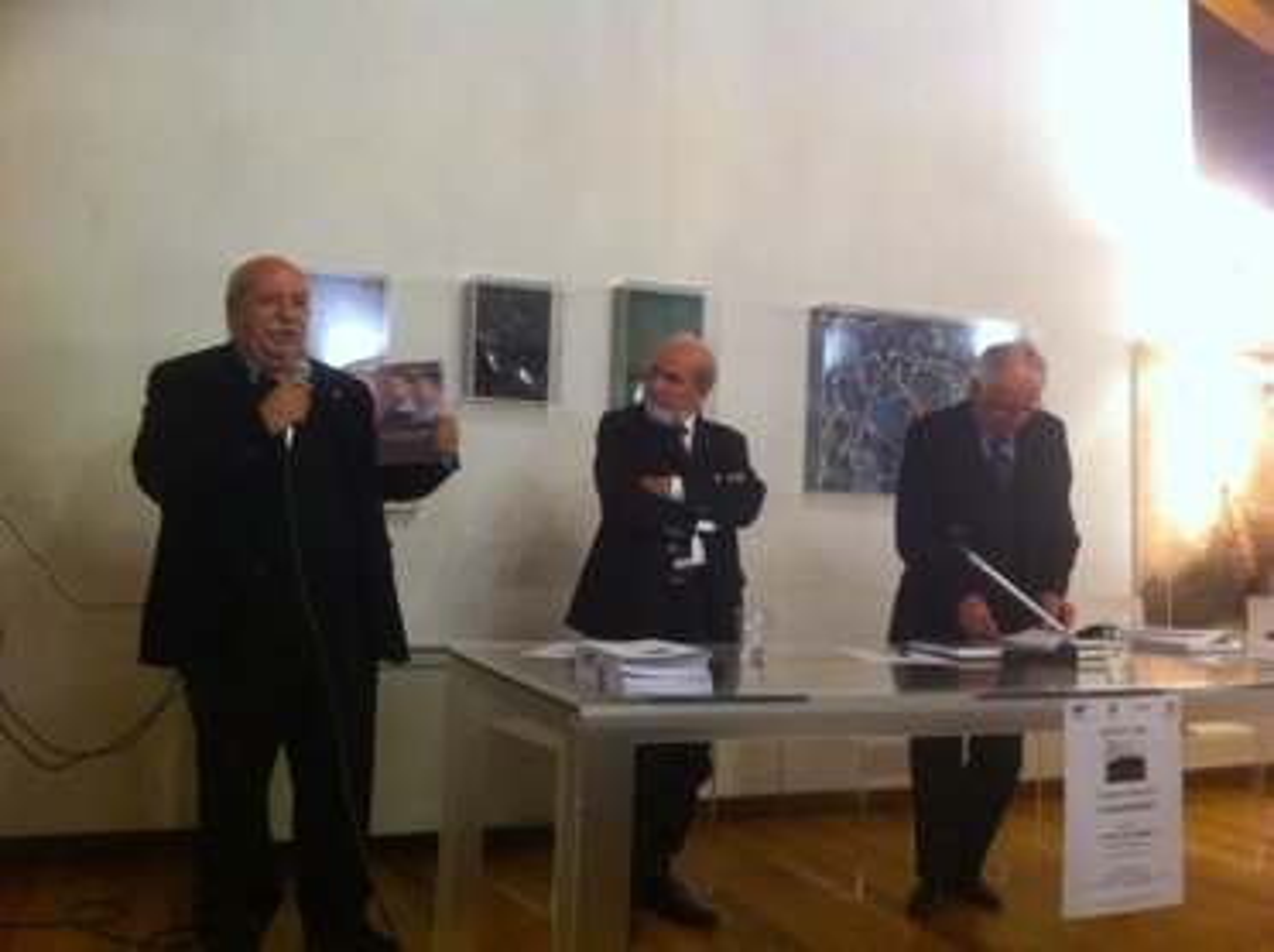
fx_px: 1286
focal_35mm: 35
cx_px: 637
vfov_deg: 40.6
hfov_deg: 52.7
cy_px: 476
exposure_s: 1/15
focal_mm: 3.85
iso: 500
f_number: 2.8
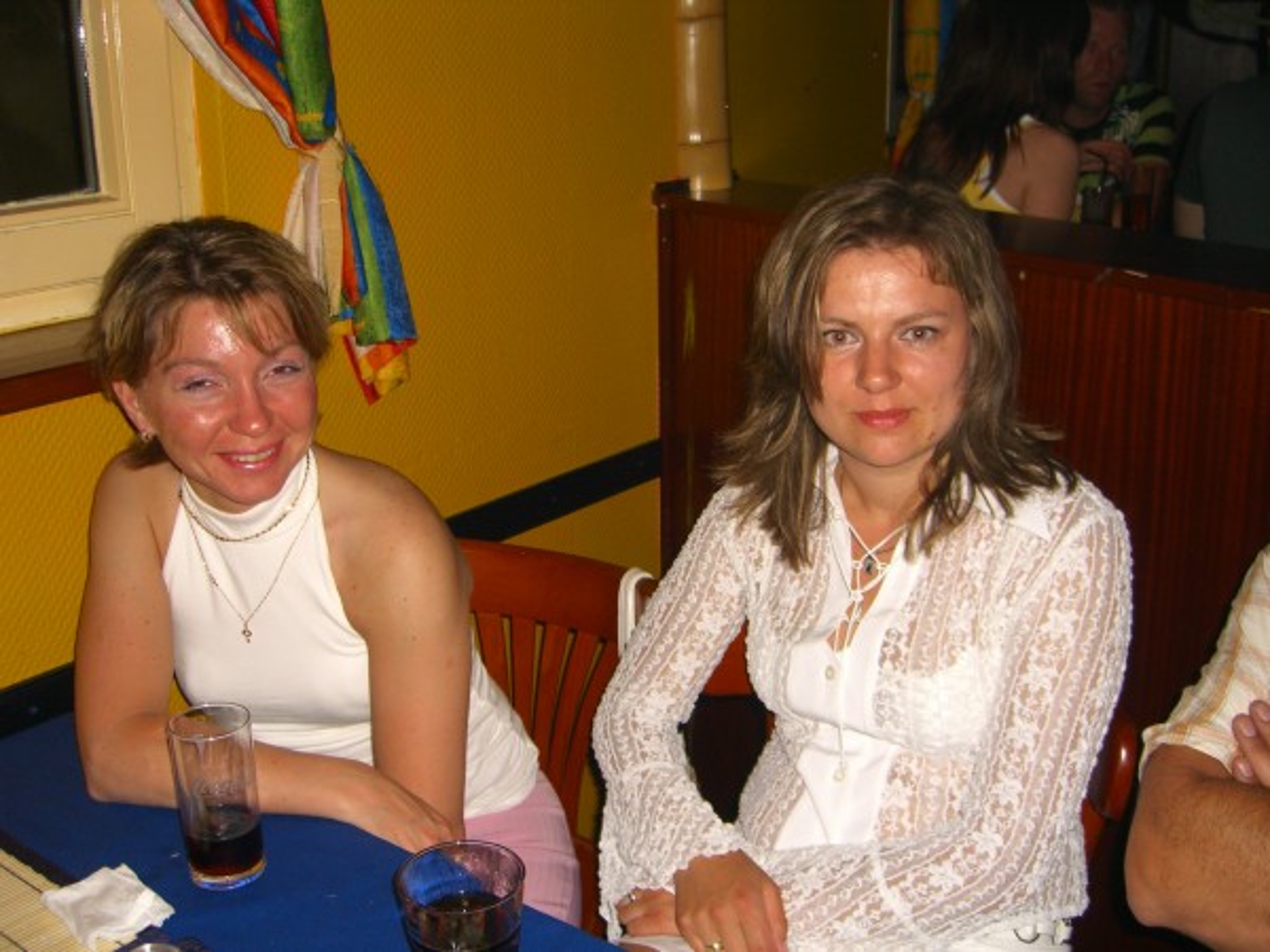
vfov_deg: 37.7
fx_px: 1394
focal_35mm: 38
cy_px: 476
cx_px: 635
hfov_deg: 49.0
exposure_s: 1/60
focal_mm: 7.9
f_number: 2.8
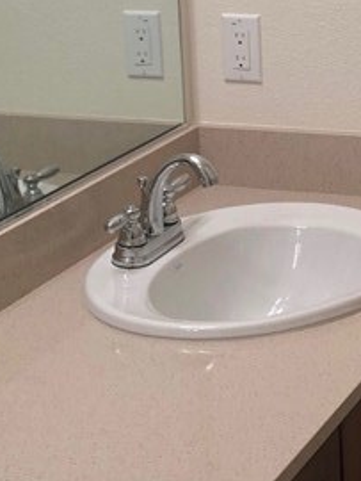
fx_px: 1472
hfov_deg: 13.8
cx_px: 361
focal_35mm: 106
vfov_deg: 18.0
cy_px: -16
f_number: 1.8
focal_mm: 3.99
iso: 50
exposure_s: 1/120
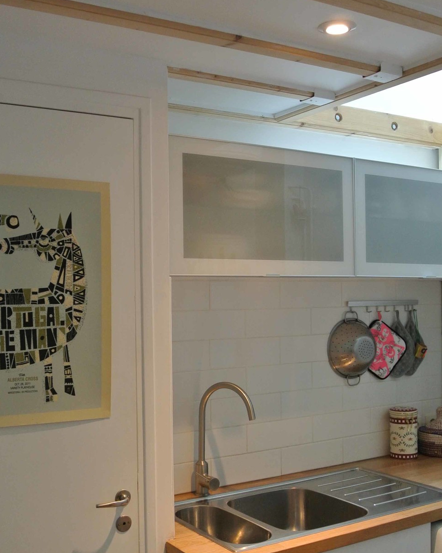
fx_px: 687
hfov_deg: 35.7
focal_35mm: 42
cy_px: 282
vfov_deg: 43.8
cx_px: 220
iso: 400
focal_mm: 10.7
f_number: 3.5
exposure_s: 1/50
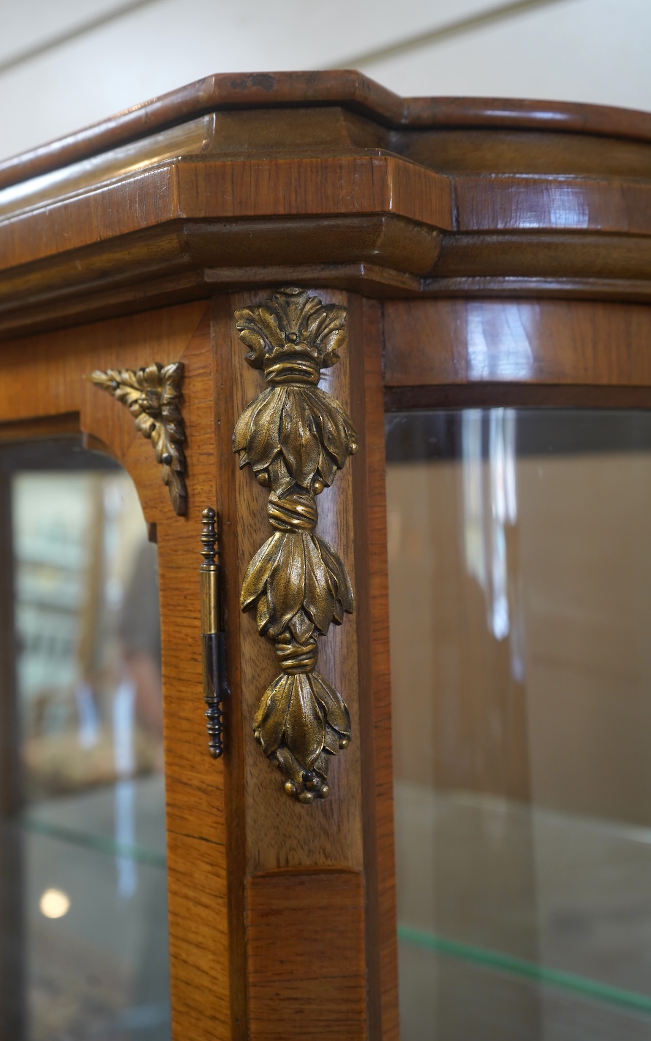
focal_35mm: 36
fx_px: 1021
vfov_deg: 54.0
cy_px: 516
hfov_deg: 35.3
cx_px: 304
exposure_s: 1/50
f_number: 5
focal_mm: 35
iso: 640
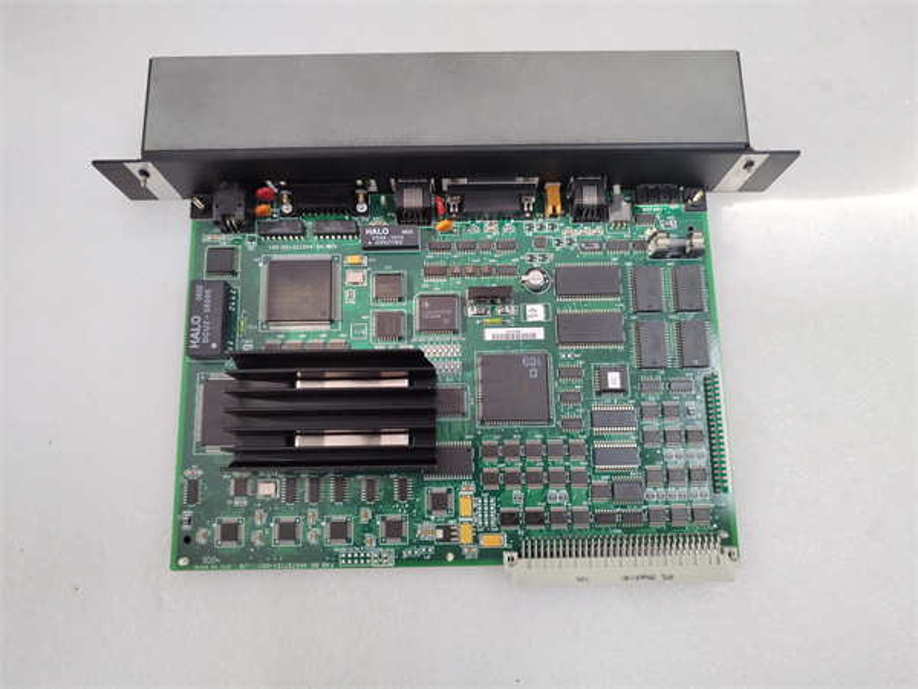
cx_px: 459
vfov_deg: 53.1
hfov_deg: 67.3
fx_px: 690
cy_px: 344
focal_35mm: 26
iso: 250
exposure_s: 1/33.3
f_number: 1.8
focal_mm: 4.75
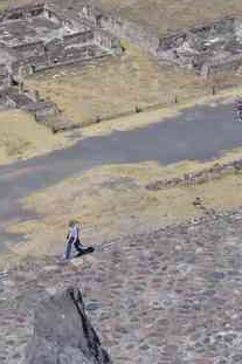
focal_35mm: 169
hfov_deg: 8.1
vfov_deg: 12.0
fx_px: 1702
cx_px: 79
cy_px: -61
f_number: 11
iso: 200
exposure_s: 1/125
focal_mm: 35
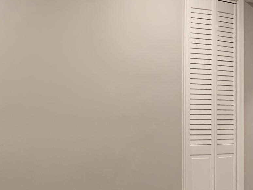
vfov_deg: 21.3
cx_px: 21
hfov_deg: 27.1
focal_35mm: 69
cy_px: 106
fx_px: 504
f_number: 1.8
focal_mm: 4.25
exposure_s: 1/60
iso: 125
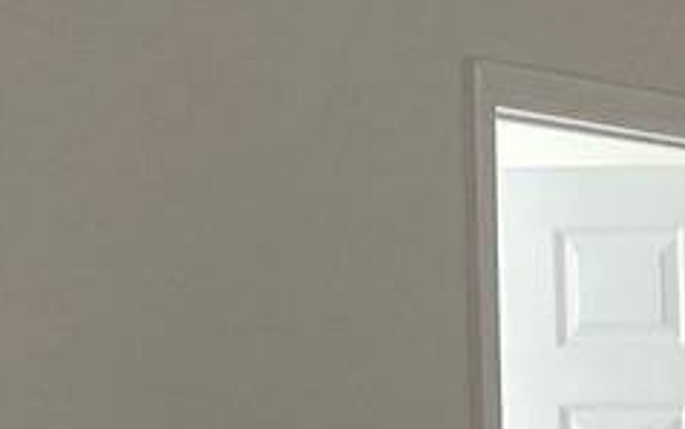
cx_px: 1569
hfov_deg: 10.1
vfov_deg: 6.9
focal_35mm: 185
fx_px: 3455
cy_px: 728
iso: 125
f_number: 1.6
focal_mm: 4.2
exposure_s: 1/120
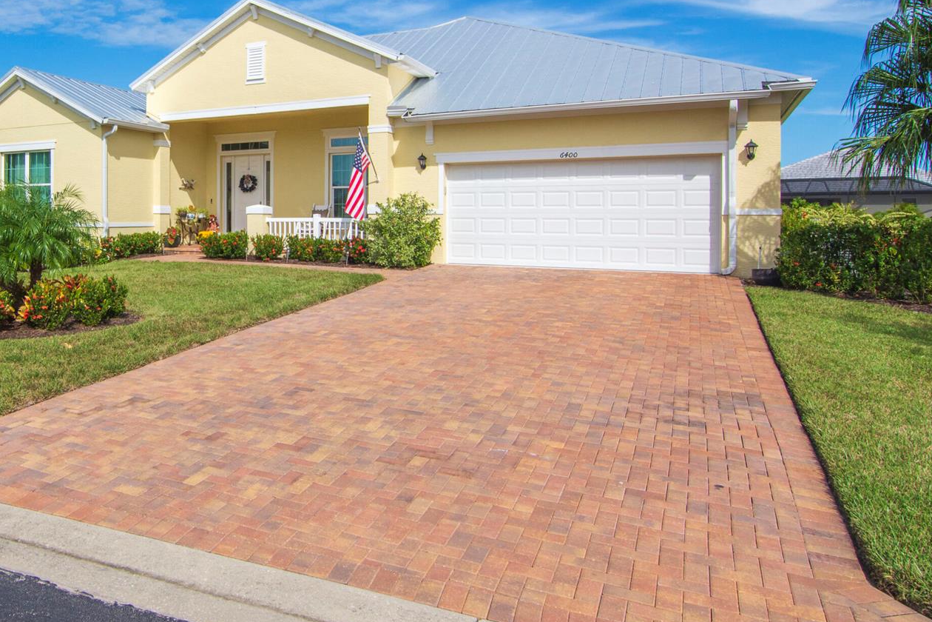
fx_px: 694
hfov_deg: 62.6
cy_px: 223
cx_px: 200
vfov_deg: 47.7
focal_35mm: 27
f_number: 11
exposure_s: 1/500
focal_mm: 11
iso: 320
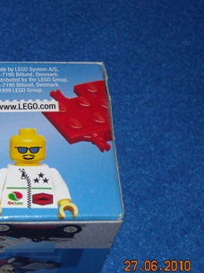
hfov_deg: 13.1
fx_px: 880
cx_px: 7
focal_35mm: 112
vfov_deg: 17.6
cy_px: 146
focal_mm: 12.3
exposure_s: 1/125
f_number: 7.7
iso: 200
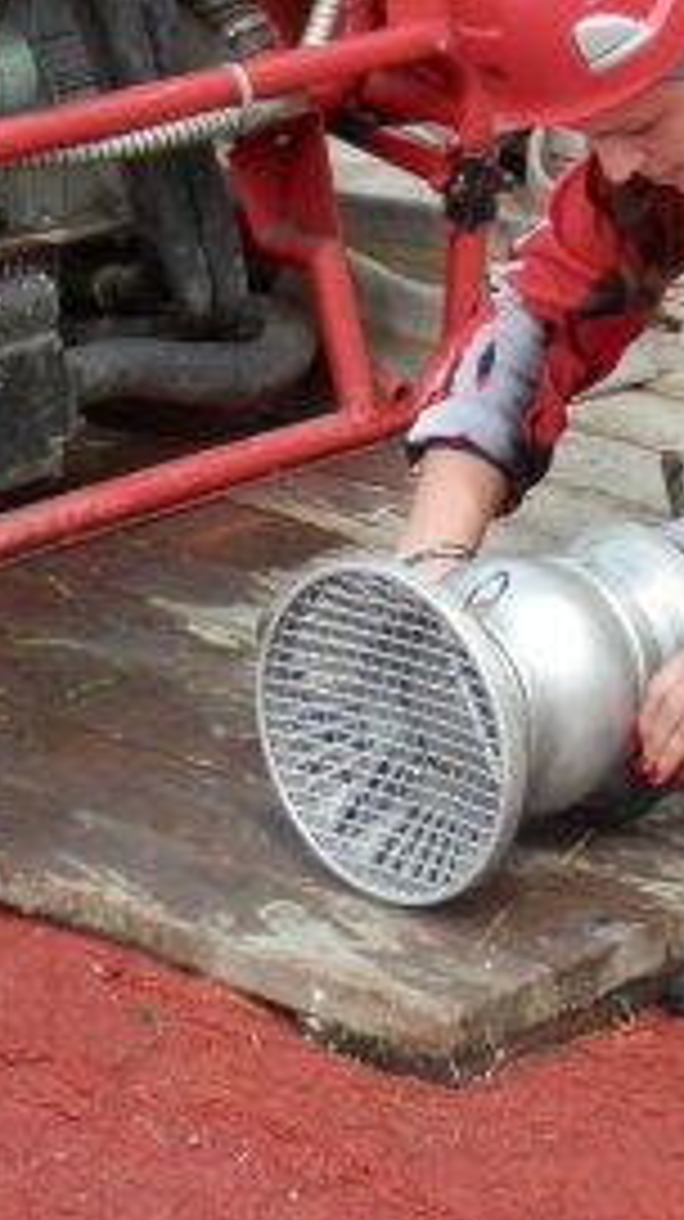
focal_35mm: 147
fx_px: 4750
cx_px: 682
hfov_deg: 8.2
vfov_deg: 14.4
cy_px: 68
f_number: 4
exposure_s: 1/160
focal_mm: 8.9
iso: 80
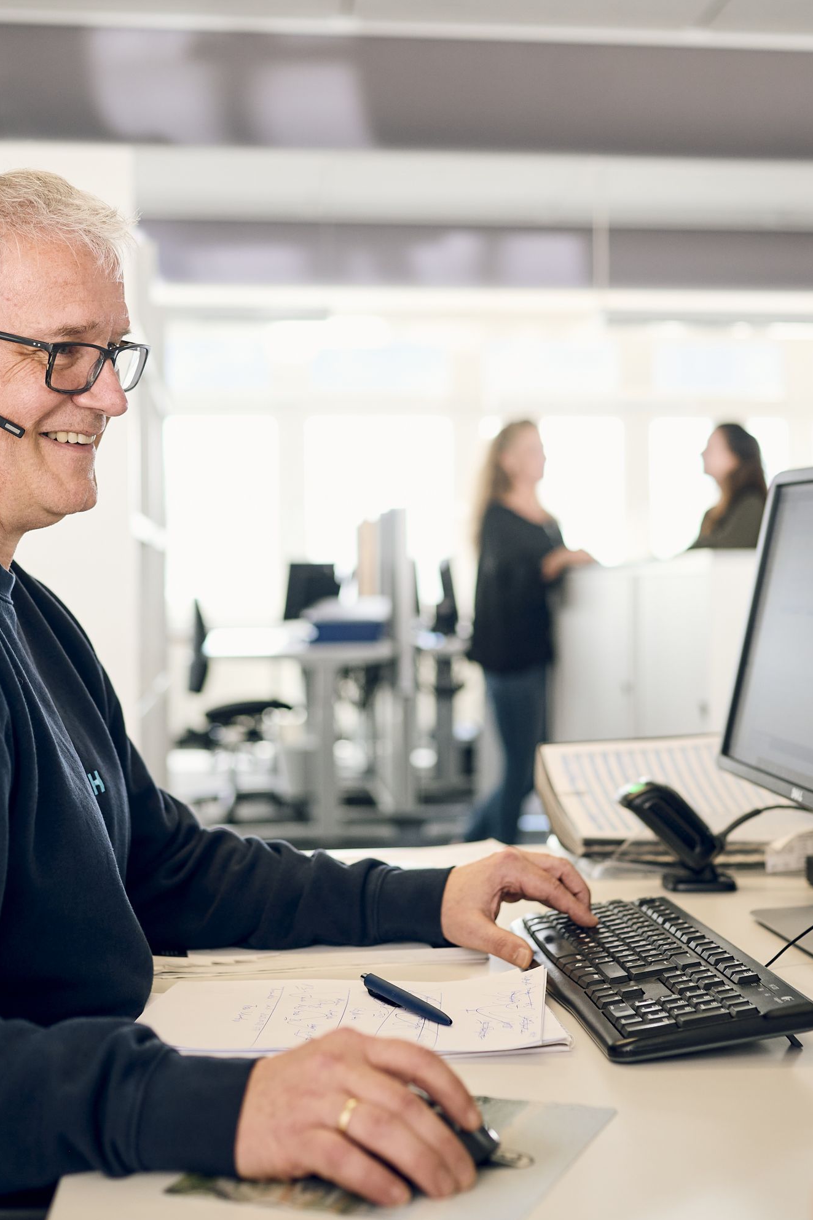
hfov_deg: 25.5
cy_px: 614
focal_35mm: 53
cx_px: 460
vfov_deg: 37.5
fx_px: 1796
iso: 400
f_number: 2.2
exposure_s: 1/400
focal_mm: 35
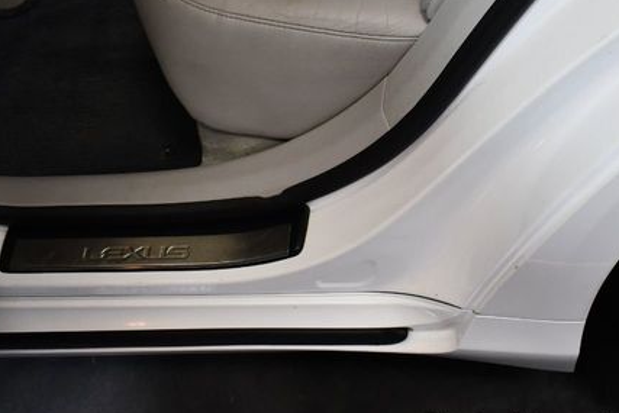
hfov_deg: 36.5
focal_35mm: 54
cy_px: 140
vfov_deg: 25.0
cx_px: 403
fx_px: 929
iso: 800
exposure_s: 1/160
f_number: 3.5
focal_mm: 18
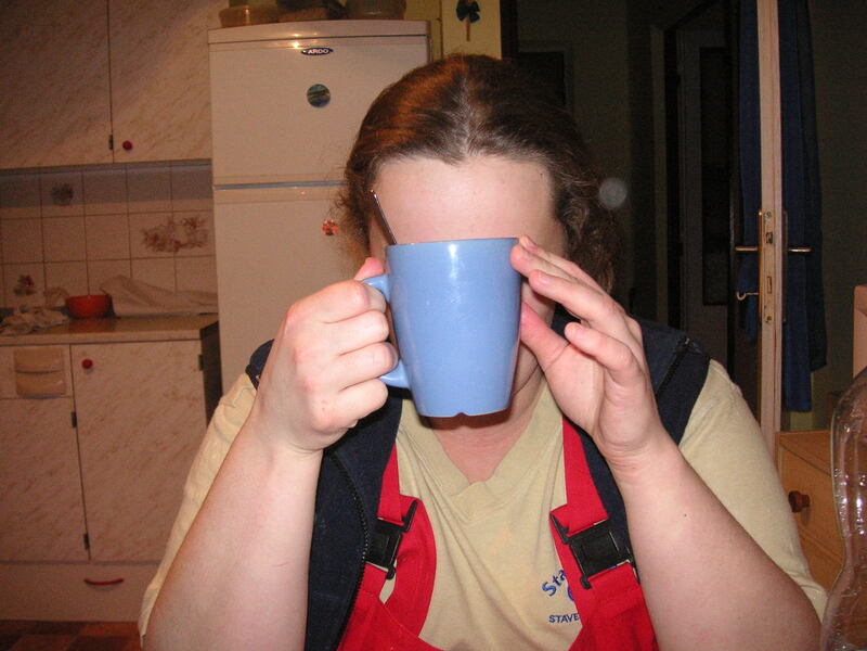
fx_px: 927
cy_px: 326
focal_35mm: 37
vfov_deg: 38.7
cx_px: 434
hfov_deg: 50.1
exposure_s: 1/45
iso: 160
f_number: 2.8
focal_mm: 6.1
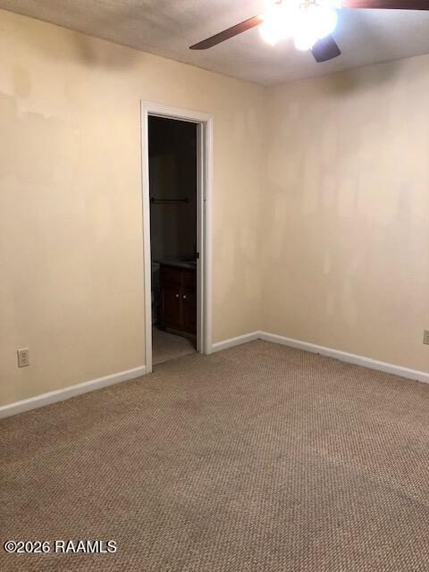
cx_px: 214
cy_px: 286
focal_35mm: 28
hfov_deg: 49.7
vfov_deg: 63.4
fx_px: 463
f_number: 1.8
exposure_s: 1/15
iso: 50
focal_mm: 3.99
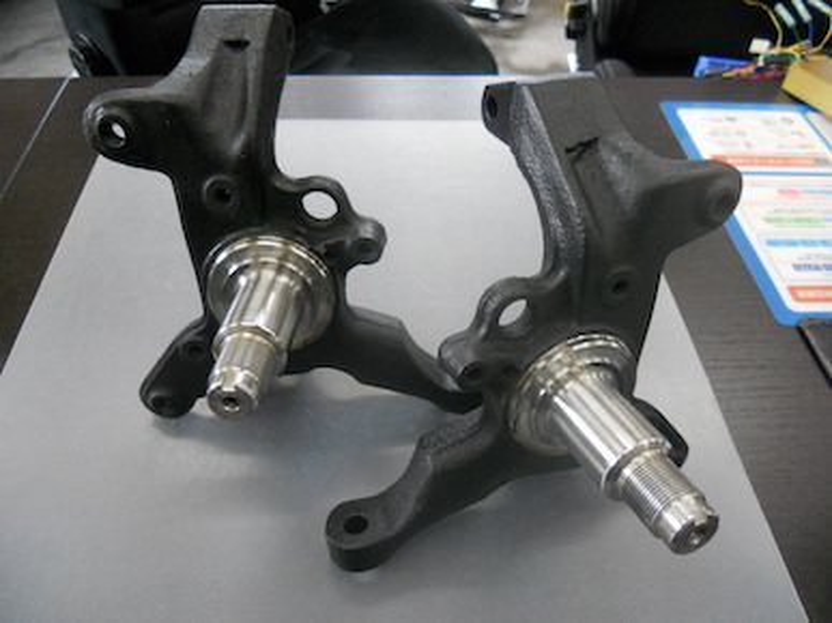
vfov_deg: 51.3
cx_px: 416
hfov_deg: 65.3
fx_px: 649
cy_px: 312
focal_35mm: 27
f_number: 3.2
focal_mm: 4.9
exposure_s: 1/30
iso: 400
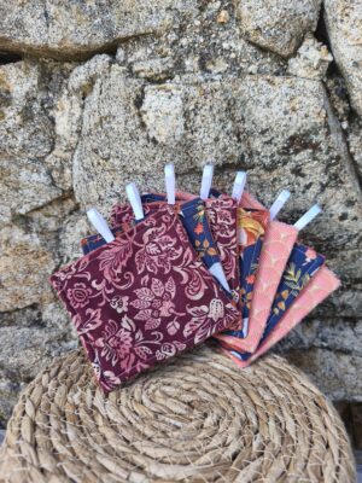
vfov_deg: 73.9
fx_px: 321
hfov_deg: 58.9
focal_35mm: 23
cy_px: 242
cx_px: 181
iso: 50
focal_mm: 6.18
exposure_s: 1/99.9
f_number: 1.65
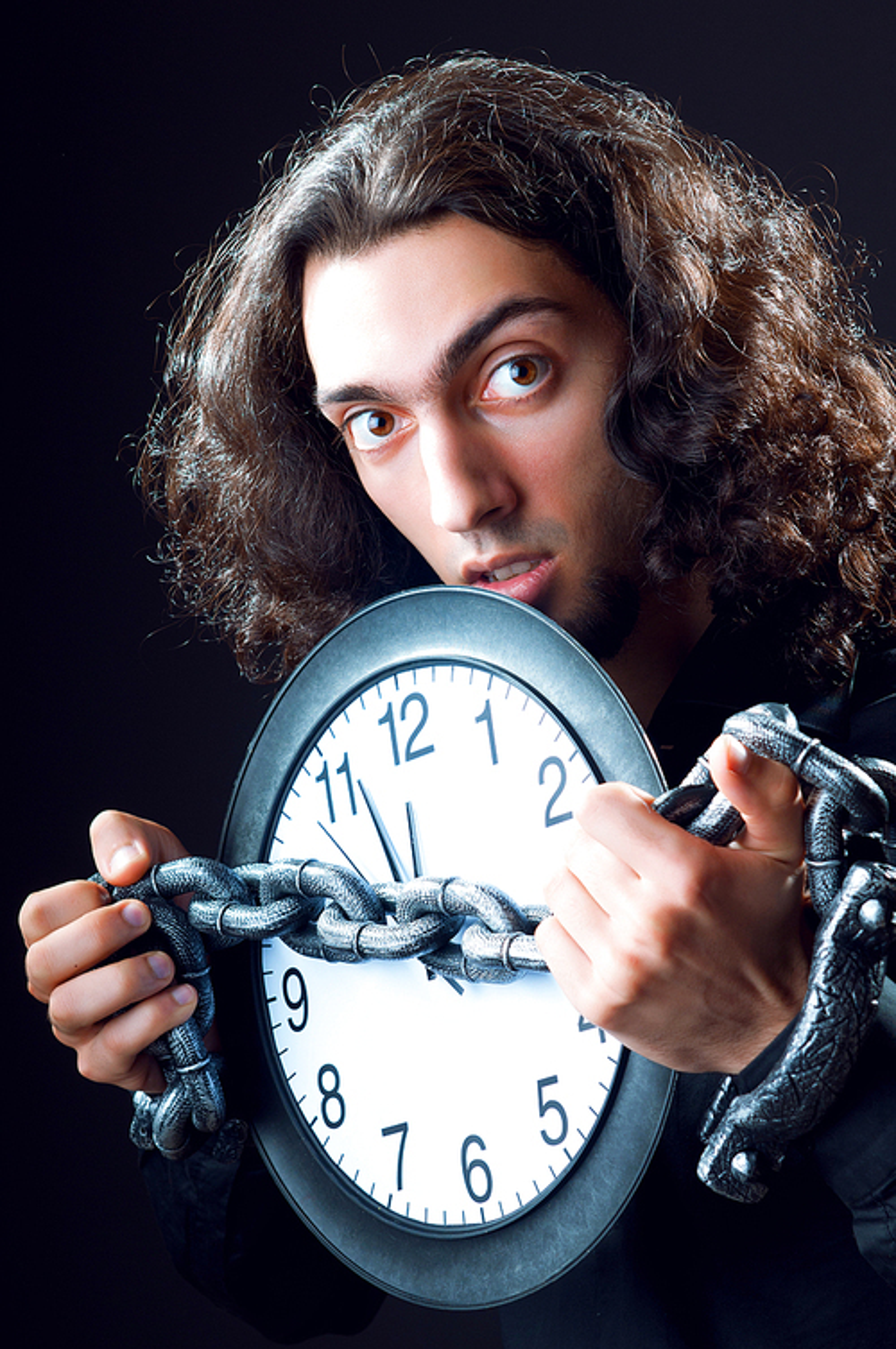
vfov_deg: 19.5
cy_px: 674
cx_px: 448
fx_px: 3931
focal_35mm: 105
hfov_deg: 13.0
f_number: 8
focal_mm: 70
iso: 200
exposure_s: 1/200
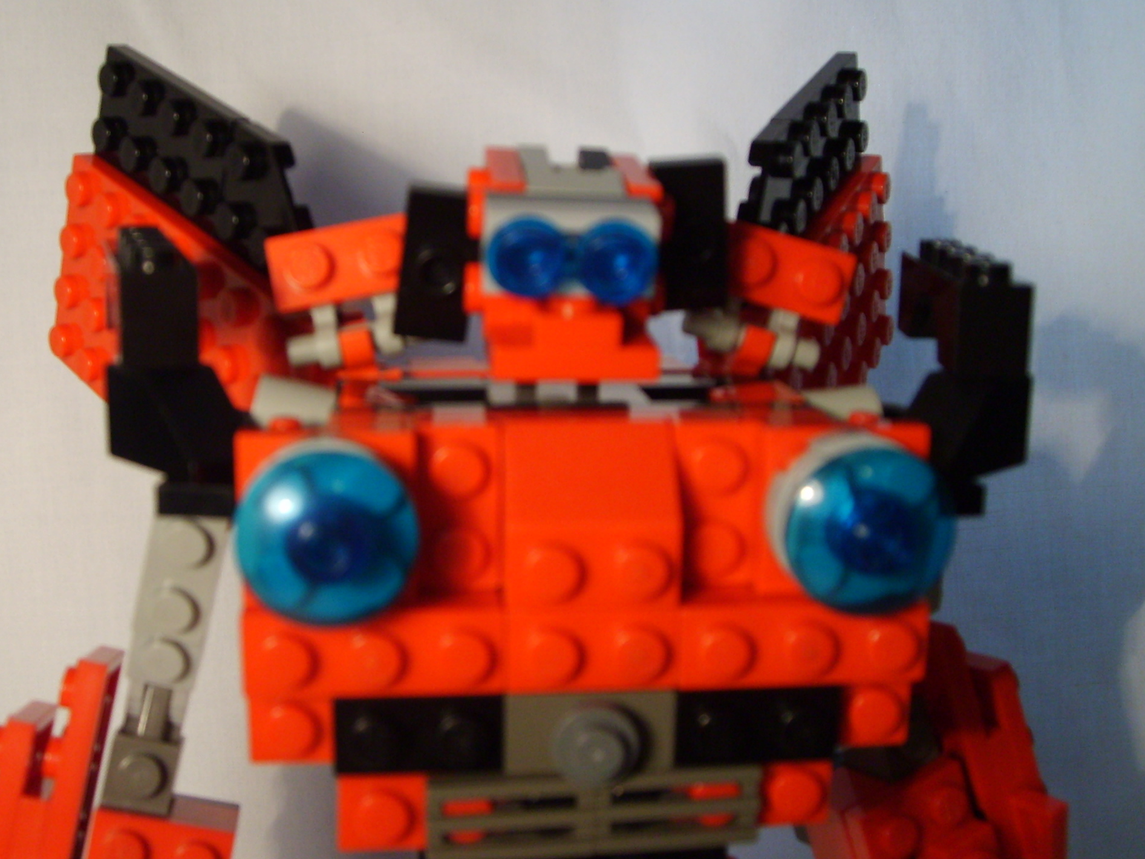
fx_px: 1389
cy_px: 413
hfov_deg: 44.7
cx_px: 507
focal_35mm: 42
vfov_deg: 34.3
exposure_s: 1/30
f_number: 2.8
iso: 96
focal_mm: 5.8
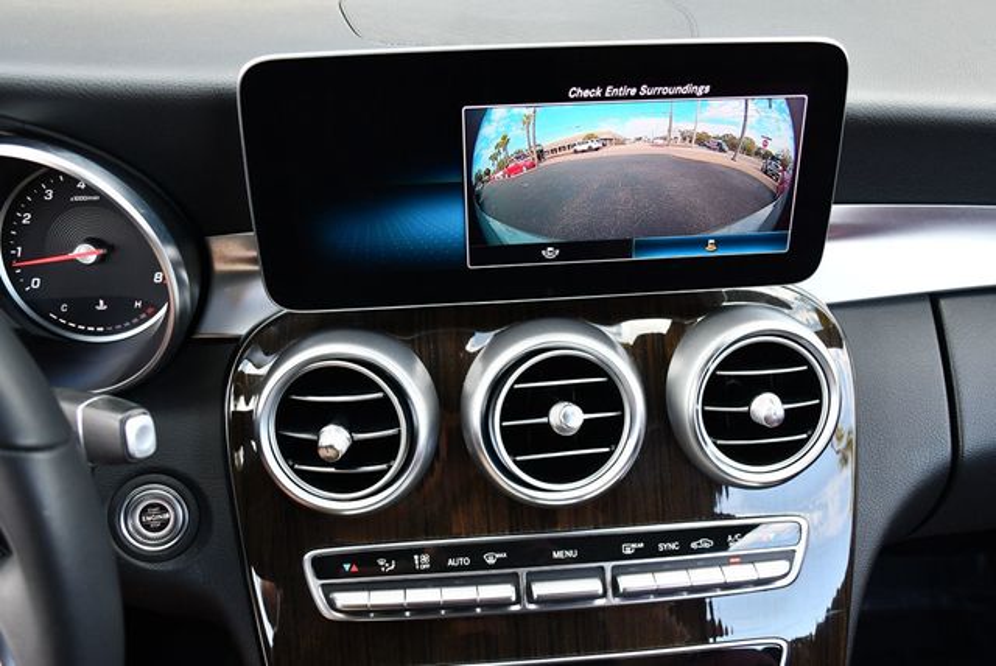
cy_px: 333
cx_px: 498
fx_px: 997
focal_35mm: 36
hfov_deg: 53.1
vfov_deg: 36.9
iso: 800
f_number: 3.5
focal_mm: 18
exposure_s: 1/250
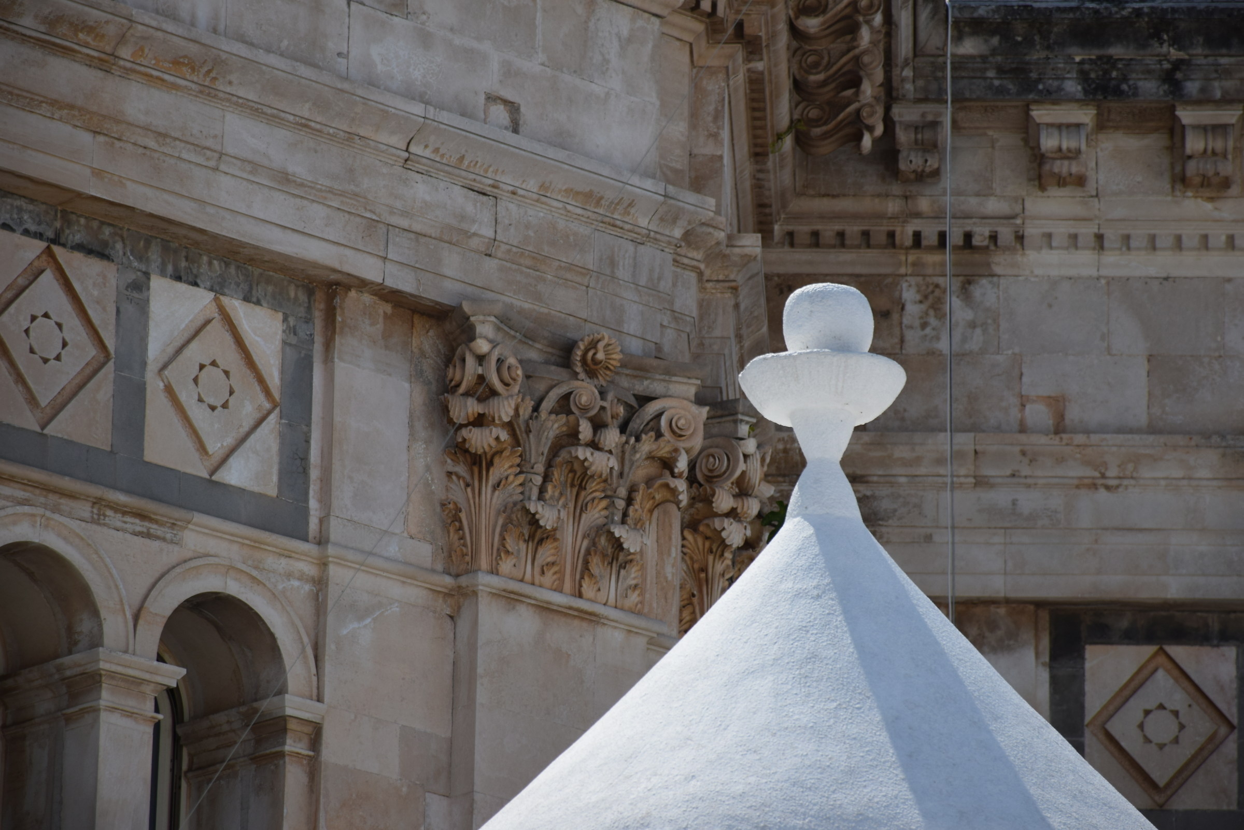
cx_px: 622
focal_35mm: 210
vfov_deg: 6.5
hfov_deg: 9.8
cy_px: 415
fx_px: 7257
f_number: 7.1
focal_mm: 140
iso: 200
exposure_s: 1/800
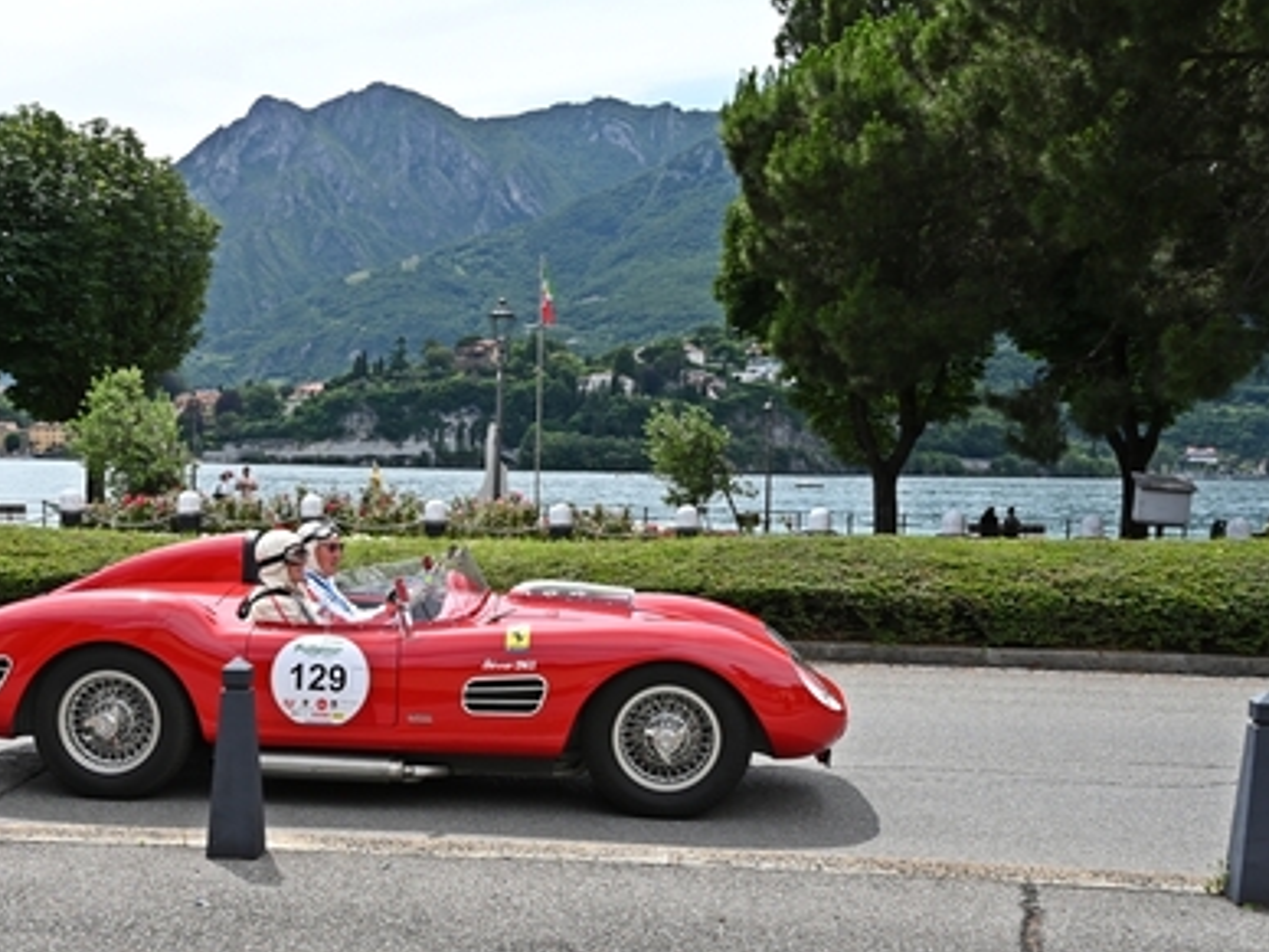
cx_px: 373
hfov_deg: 39.9
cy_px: 600
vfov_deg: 30.9
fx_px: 1714
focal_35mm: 47
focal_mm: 31.5
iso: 400
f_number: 8
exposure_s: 1/640
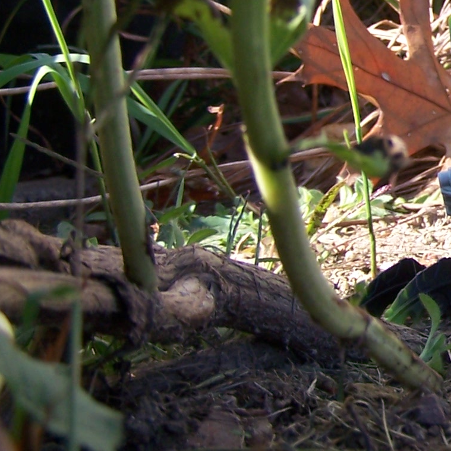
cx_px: 700
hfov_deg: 14.2
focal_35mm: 114
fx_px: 1680
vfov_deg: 15.2
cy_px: 117
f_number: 2.8
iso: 80
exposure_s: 1/320
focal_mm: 6.3
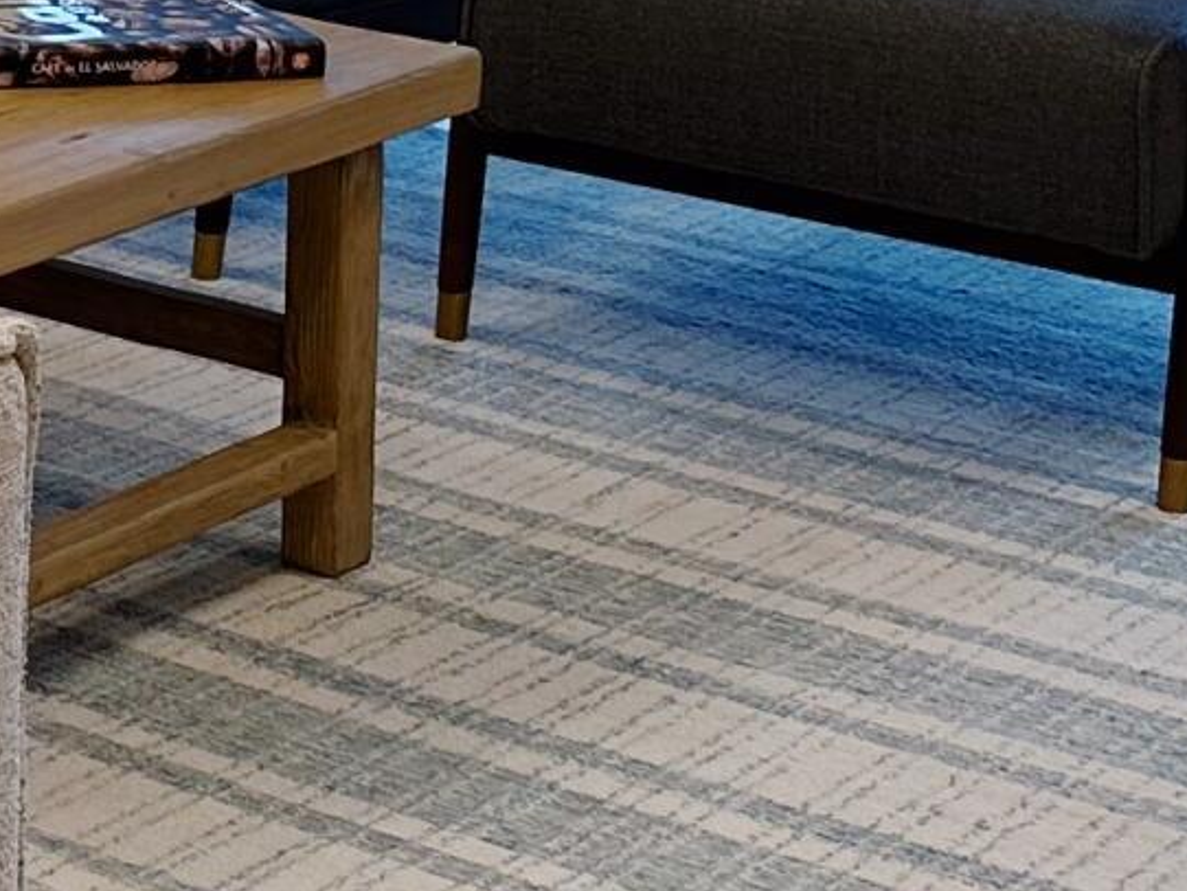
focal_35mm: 133
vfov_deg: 10.7
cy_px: -535
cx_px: -1220
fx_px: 4562
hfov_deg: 12.8
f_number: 1.78
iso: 100
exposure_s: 1/120
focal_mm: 6.86
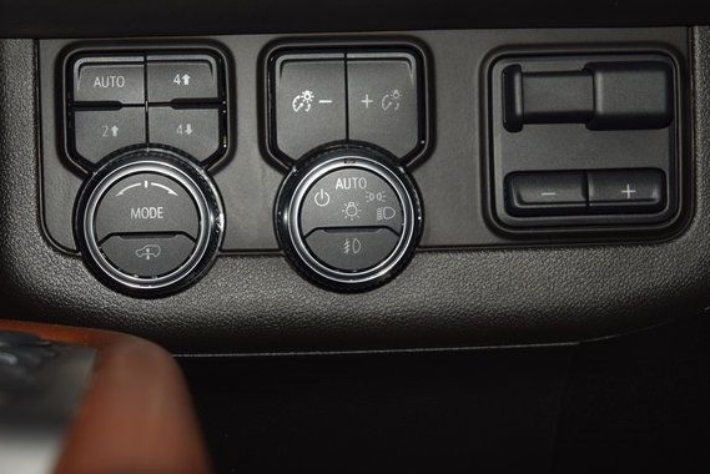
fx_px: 2328
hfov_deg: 17.3
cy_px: 214
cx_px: 348
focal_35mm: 118
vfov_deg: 11.6
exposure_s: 1/125
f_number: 8
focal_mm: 70
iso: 100
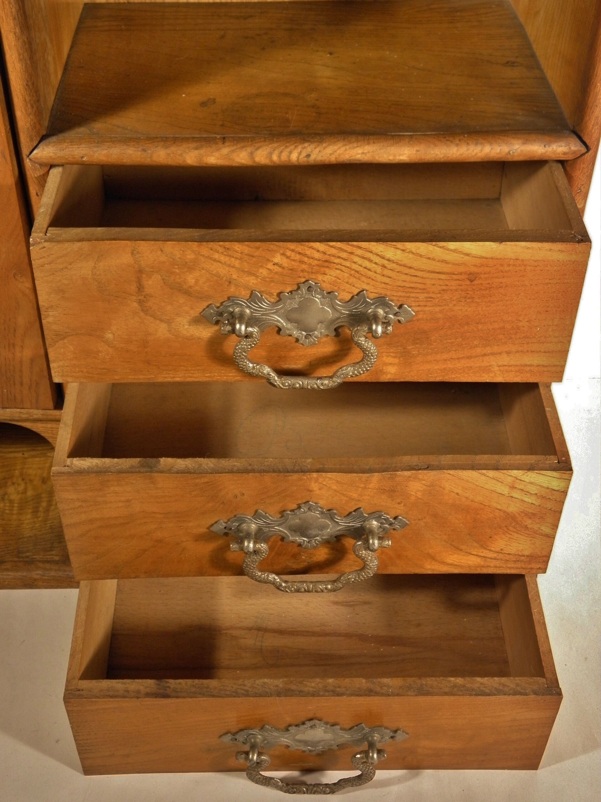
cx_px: 300
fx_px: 1019
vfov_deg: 42.9
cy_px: 401
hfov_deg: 32.9
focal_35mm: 44
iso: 200
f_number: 3.9
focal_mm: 7.9
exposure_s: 1/20
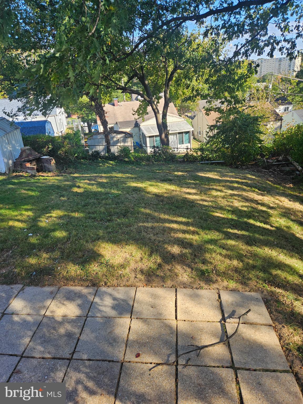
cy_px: 202
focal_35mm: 23
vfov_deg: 73.9
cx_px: 152
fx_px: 268
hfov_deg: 58.9
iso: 50
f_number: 1.8
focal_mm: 5.4
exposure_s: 1/719
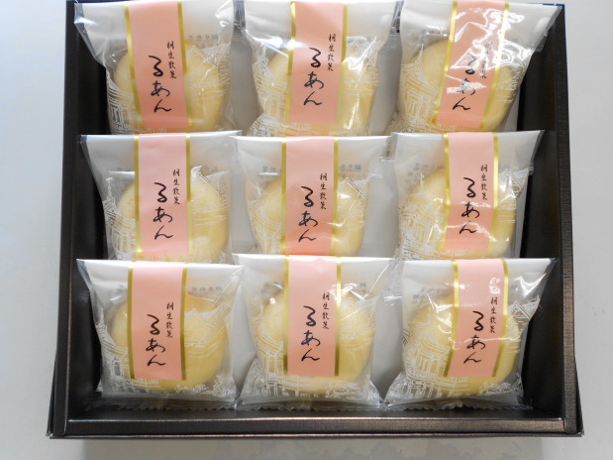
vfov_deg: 46.8
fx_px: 531
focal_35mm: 30
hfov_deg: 60.0
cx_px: 305
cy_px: 224
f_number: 3.4
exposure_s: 1/30
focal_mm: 5.1
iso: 125
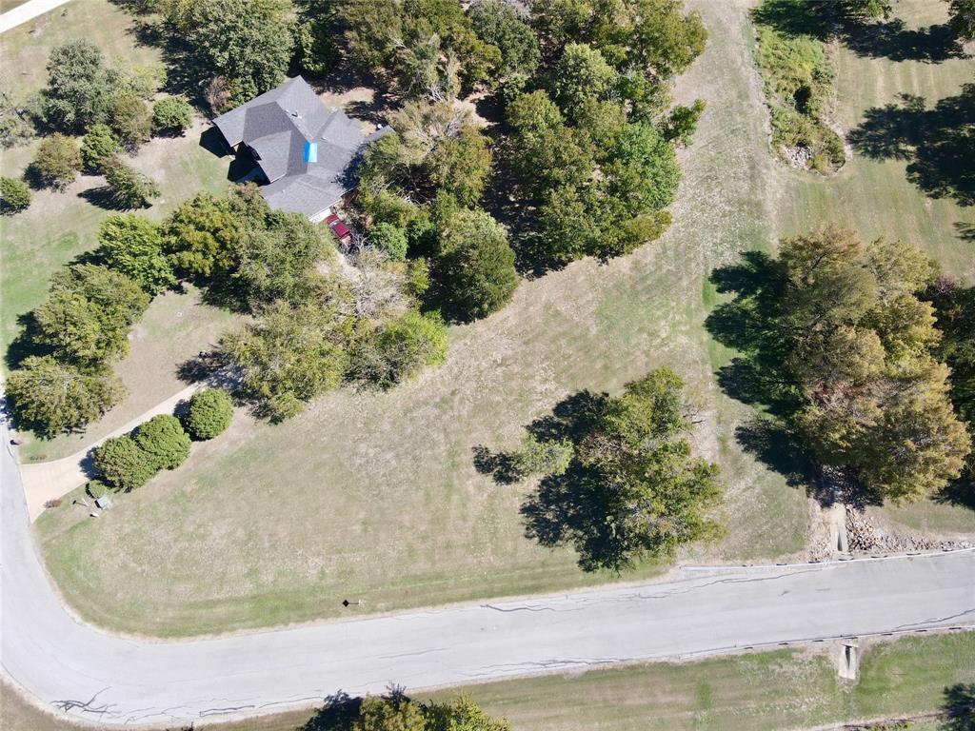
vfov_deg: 56.8
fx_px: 676
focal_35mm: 24
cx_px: 488
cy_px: 366
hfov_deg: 71.6
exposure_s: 1/320
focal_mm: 4.5
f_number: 2.8
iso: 100
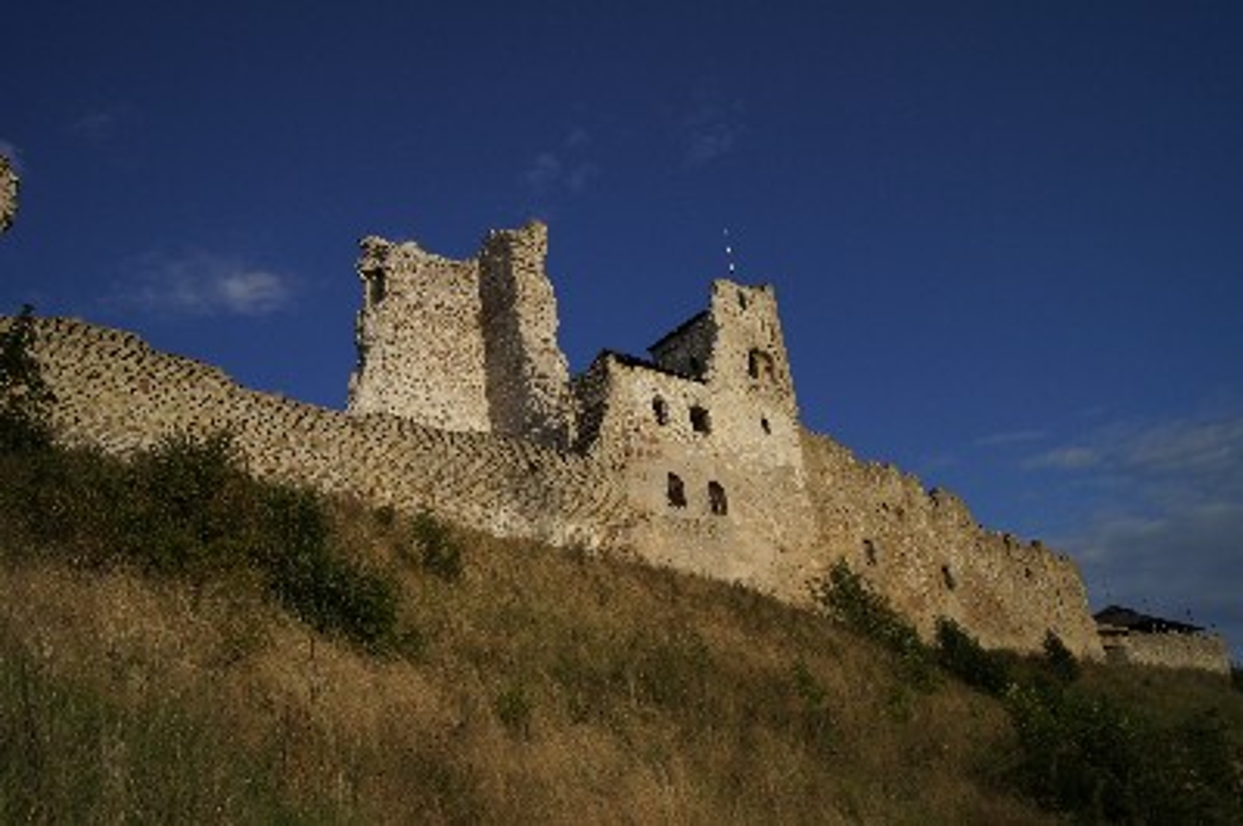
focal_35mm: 30
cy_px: 413
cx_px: 622
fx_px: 1035
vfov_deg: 43.5
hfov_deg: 62.0
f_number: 3.5
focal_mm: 20
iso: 100
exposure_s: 1/3200
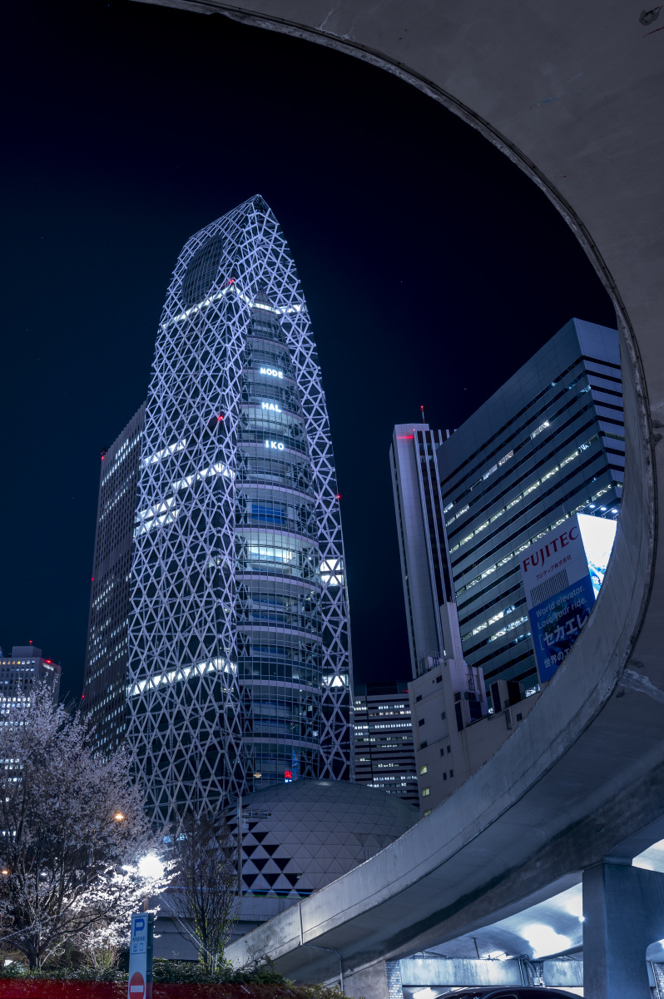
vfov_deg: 62.8
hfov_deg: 44.2
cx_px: 332
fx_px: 818
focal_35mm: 30
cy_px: 500
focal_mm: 29.5
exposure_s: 10
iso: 100
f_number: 8
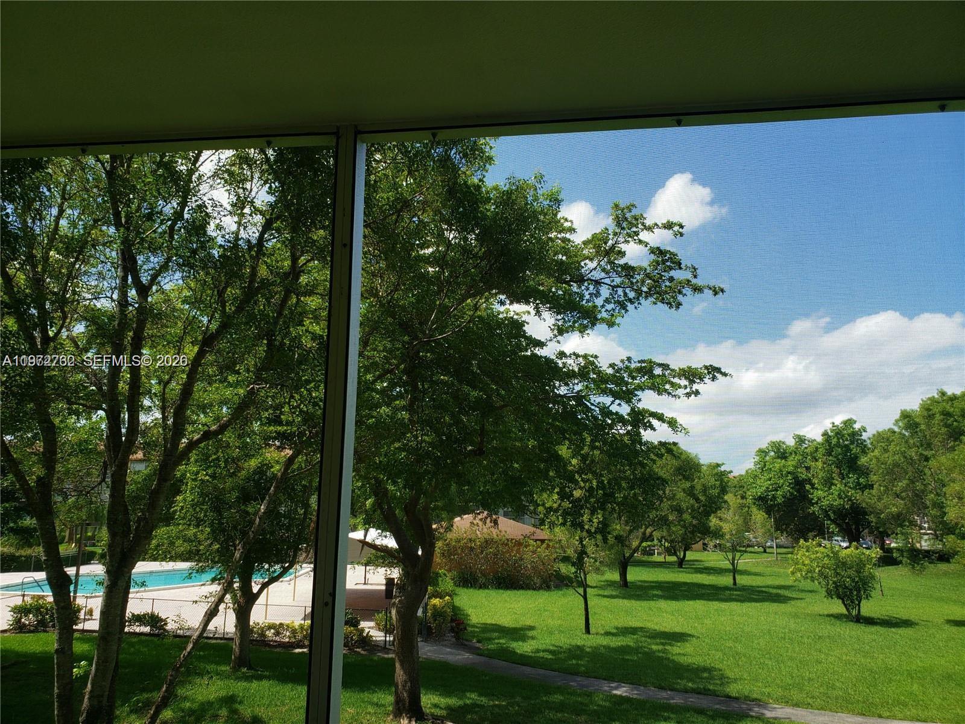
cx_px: 482
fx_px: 725
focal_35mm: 26
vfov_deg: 53.1
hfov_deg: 67.3
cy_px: 362
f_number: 2.4
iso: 50
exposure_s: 1/687
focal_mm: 4.3
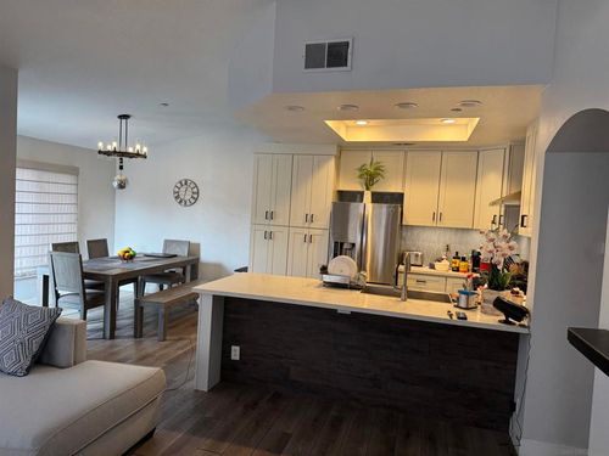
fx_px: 422
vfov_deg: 56.8
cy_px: 228
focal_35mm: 24
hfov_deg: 71.6
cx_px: 304
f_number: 1.78
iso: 125
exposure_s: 1/120
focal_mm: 6.76
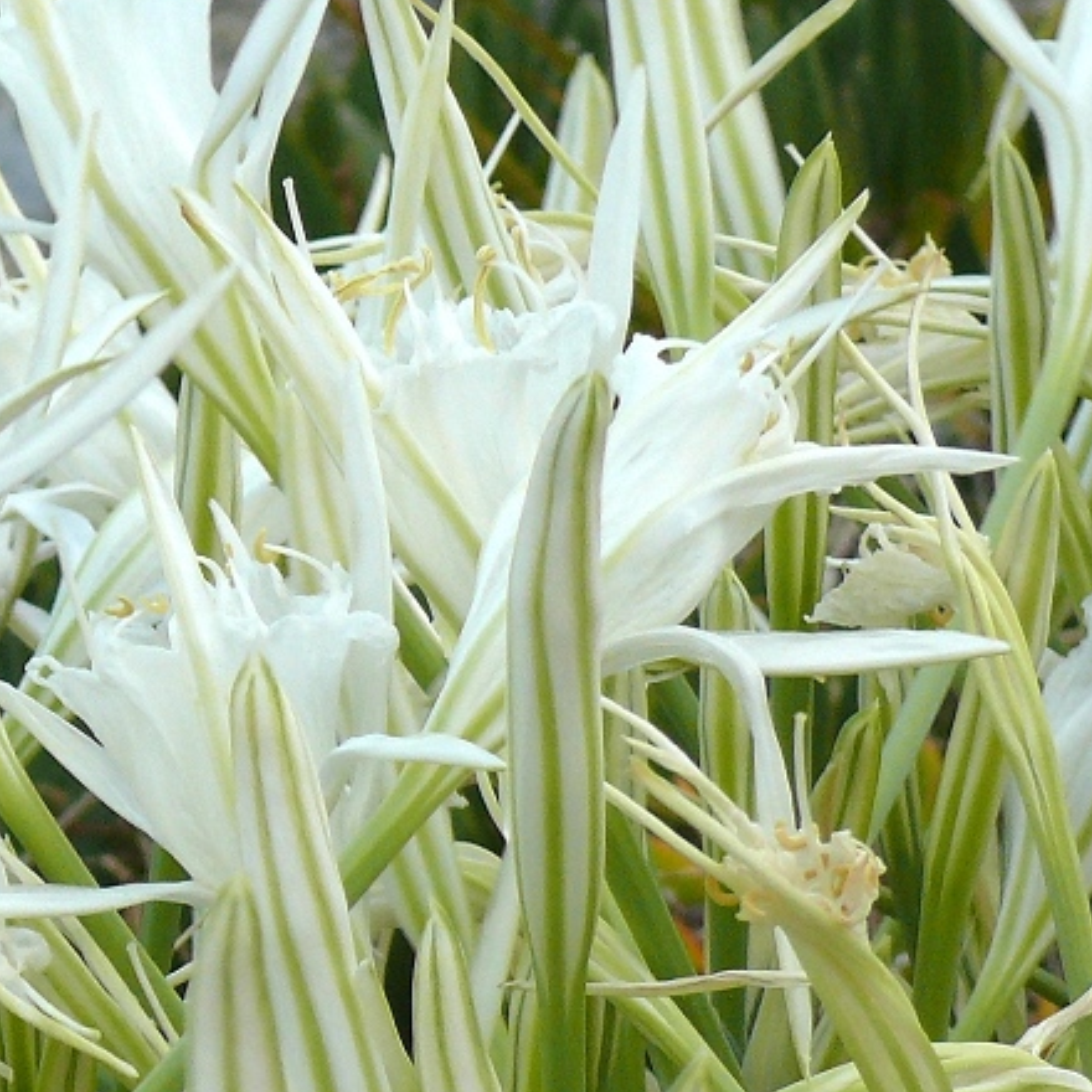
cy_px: 814
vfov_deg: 7.1
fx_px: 8851
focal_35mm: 248
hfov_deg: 7.0
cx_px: -254
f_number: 4
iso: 100
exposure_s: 1/100
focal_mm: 15.9
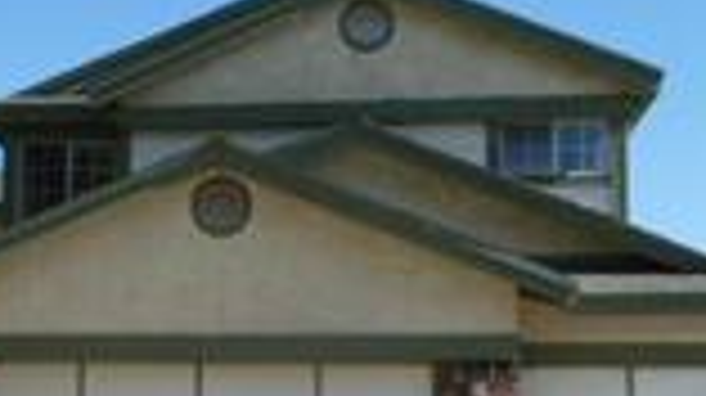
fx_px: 1665
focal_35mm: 89
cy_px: 284
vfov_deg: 13.5
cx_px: 139
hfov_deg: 23.6
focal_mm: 6.1
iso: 80
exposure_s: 1/400
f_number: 4.5
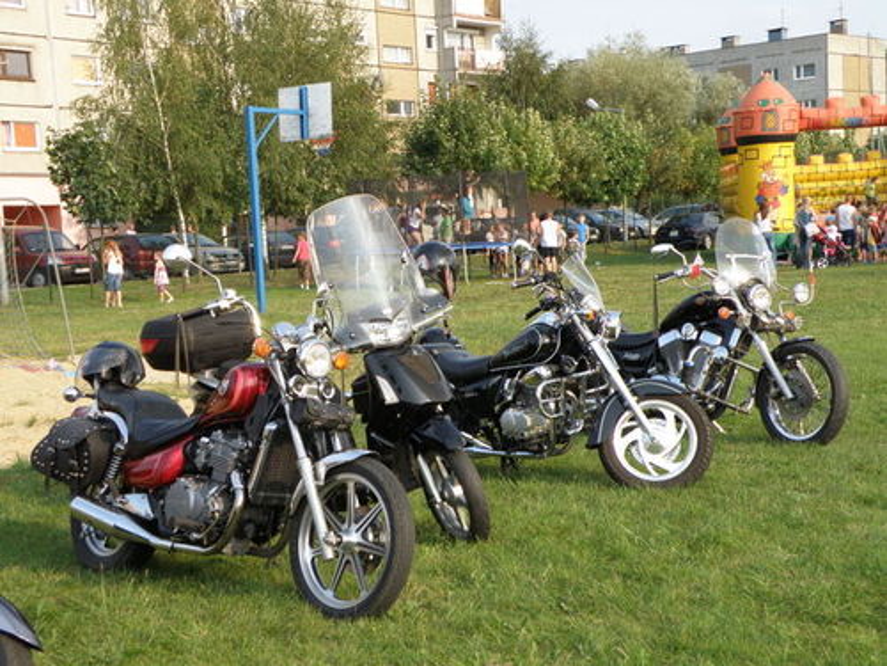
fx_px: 1461
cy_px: 333
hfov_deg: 33.8
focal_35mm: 57
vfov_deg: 25.7
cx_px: 444
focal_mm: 10.25
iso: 100
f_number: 3.5
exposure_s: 1/500
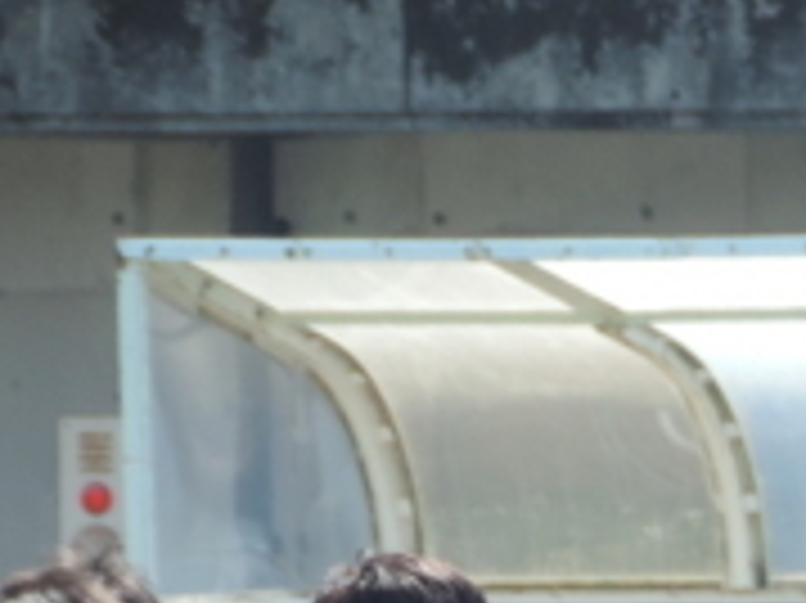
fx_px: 36438
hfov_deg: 1.3
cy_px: 1228
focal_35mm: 1566
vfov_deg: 0.9
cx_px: 1779
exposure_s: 1/200
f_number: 4.8
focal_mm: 62.4
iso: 90
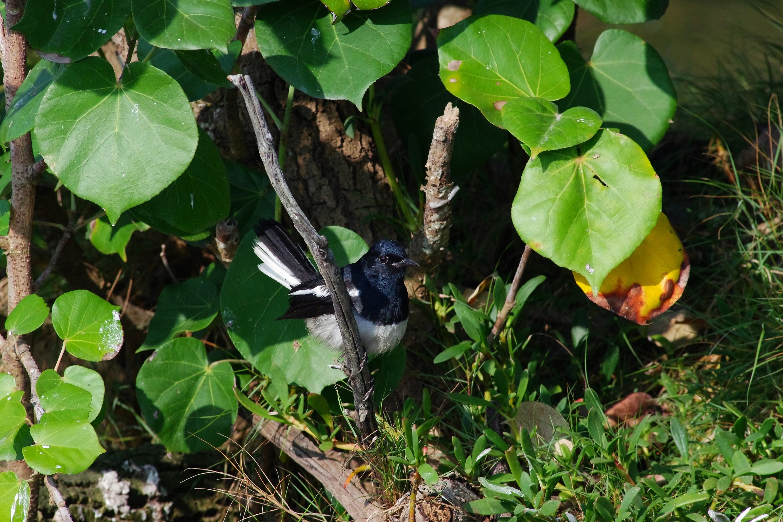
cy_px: 261
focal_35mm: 840
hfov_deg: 2.5
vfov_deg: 1.6
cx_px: 392
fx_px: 18269
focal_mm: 560
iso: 2500
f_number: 9
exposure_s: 1/800
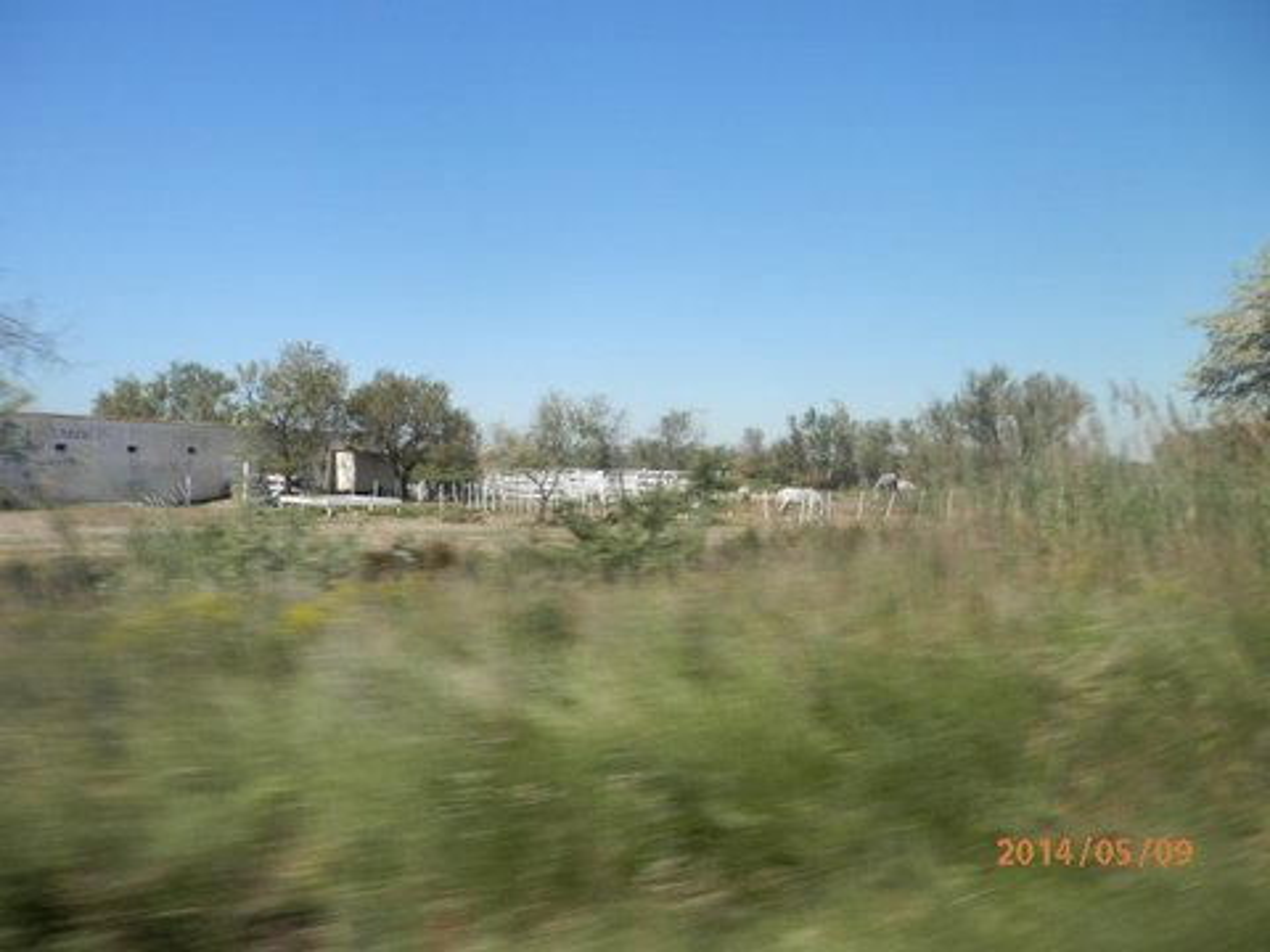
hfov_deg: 69.4
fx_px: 917
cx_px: 635
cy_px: 476
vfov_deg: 54.9
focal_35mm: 25
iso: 80
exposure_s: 1/125
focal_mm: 4.5
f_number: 8.7
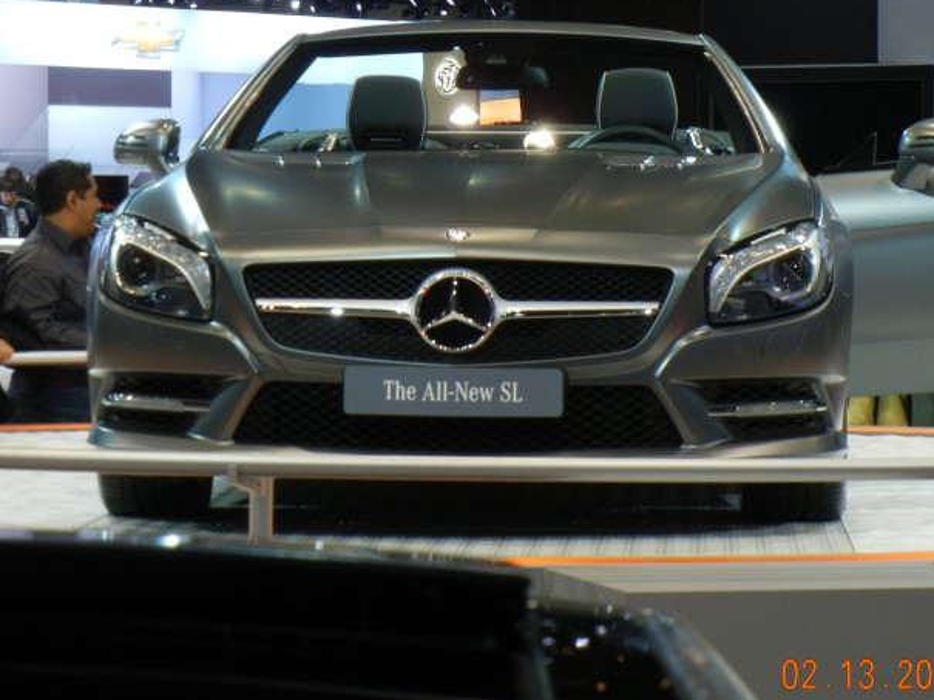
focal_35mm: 176
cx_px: 543
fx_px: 4746
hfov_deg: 11.2
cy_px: 308
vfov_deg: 8.4
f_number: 4.6
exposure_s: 1/60
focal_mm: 24
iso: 288
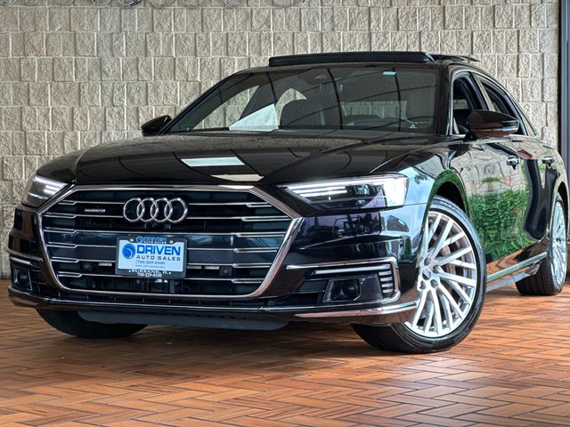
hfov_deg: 25.3
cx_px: 285
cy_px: 214
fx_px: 1268
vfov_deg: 19.1
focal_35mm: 77
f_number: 2.8
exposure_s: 1/120
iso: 200
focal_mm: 9
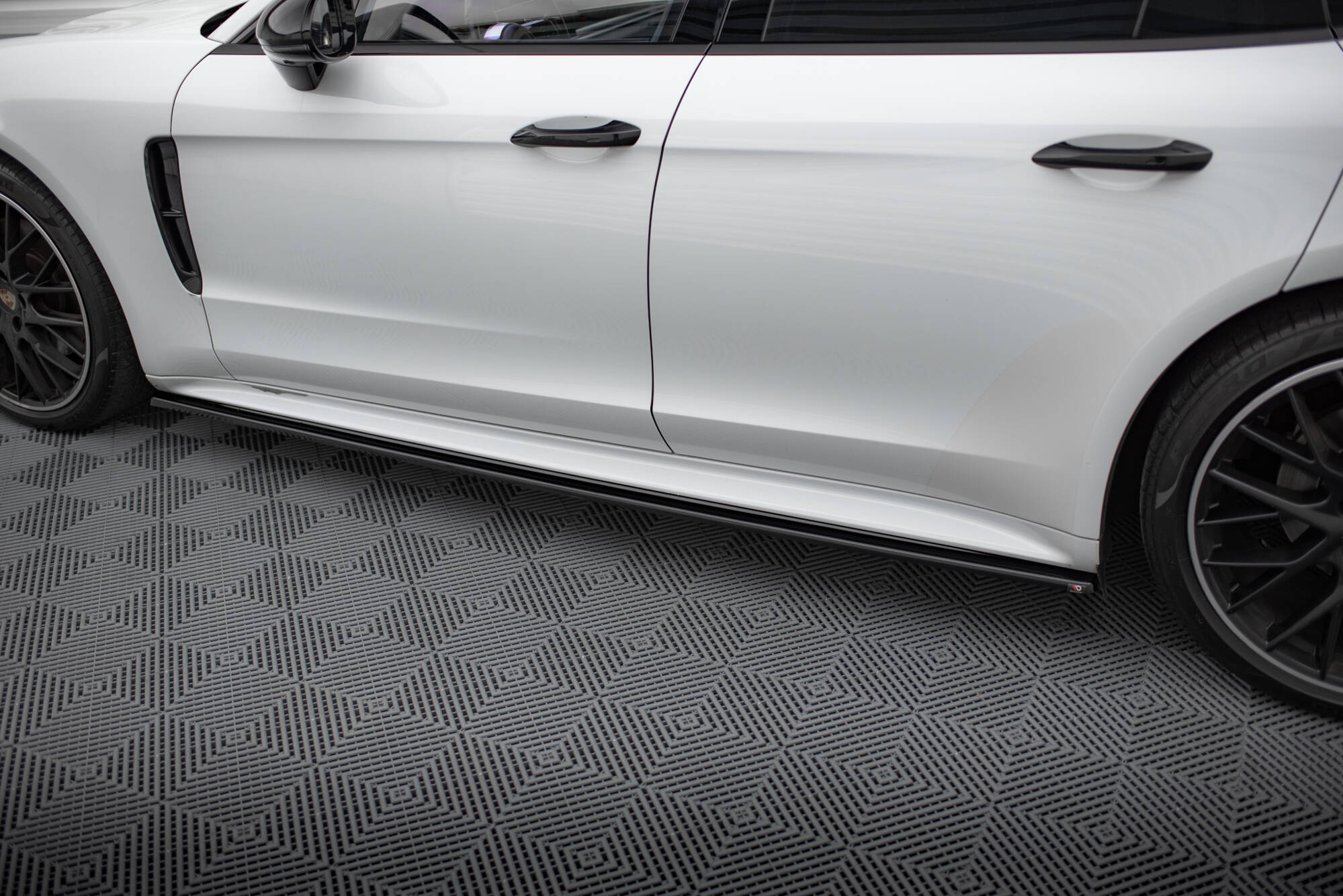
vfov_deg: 37.9
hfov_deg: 54.4
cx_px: 672
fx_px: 1306
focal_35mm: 35
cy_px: 448
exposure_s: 1/200
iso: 500
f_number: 2.5
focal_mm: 35
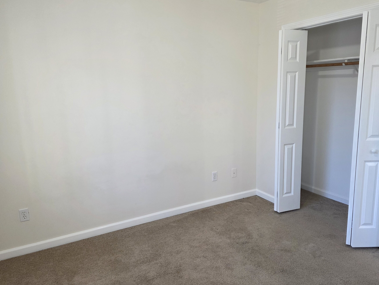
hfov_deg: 65.2
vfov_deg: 51.4
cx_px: 204
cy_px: 143
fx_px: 296
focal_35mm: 27
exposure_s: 1/120
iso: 320
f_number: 1.7
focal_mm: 6.3
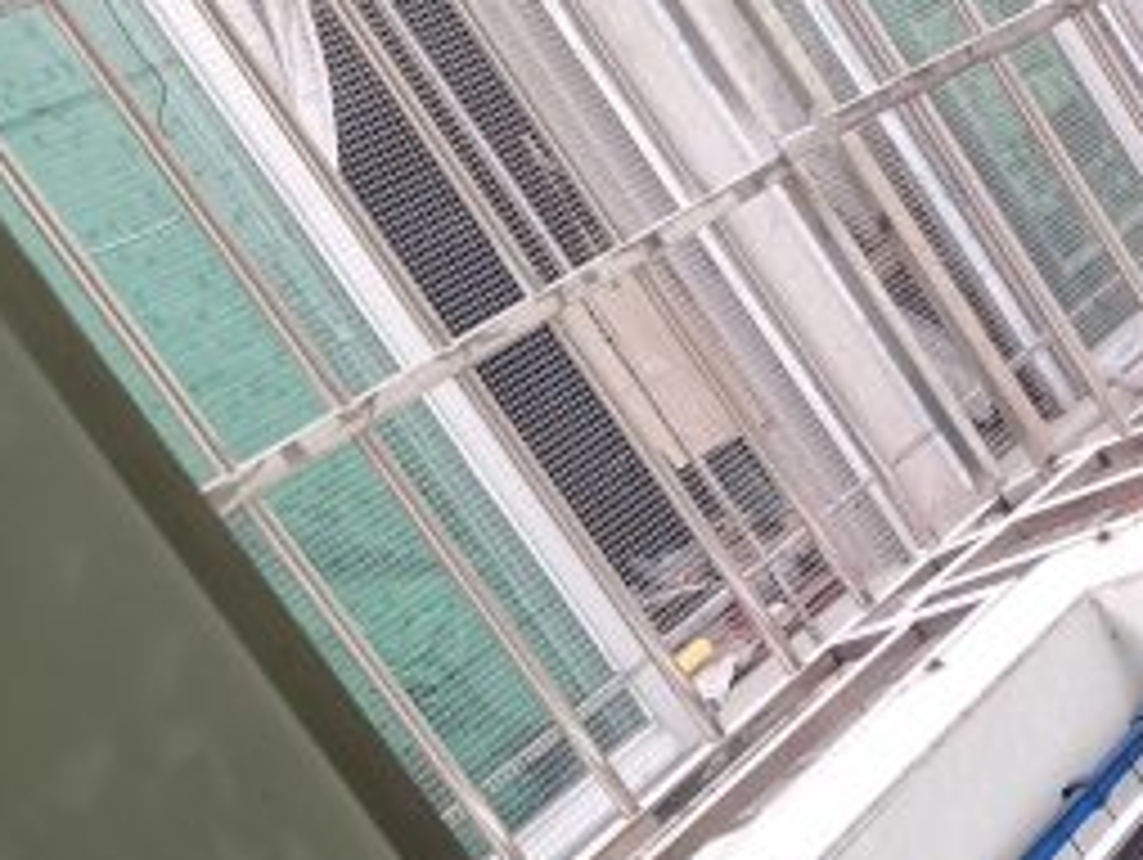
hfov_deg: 19.6
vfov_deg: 17.4
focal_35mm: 85
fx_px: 2809
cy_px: 333
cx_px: 1773
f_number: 1.8
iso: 320
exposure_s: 1/100
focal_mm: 5.58
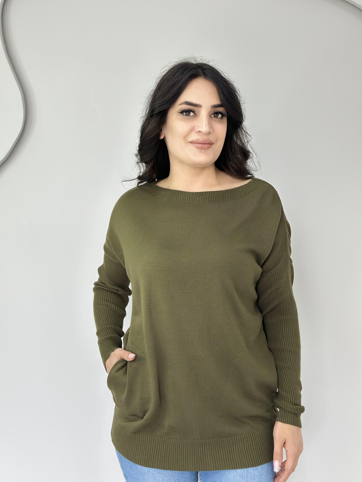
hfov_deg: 30.3
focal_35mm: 48
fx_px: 669
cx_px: 181
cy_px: 241
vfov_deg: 39.7
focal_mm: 6.86
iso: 125
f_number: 1.78
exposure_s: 1/94
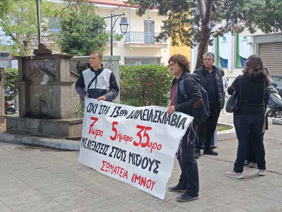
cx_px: 141
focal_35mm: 24
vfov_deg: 56.8
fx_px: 196
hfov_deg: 71.6
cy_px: 106
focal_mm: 5.31
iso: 66
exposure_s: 1/100
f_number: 1.7
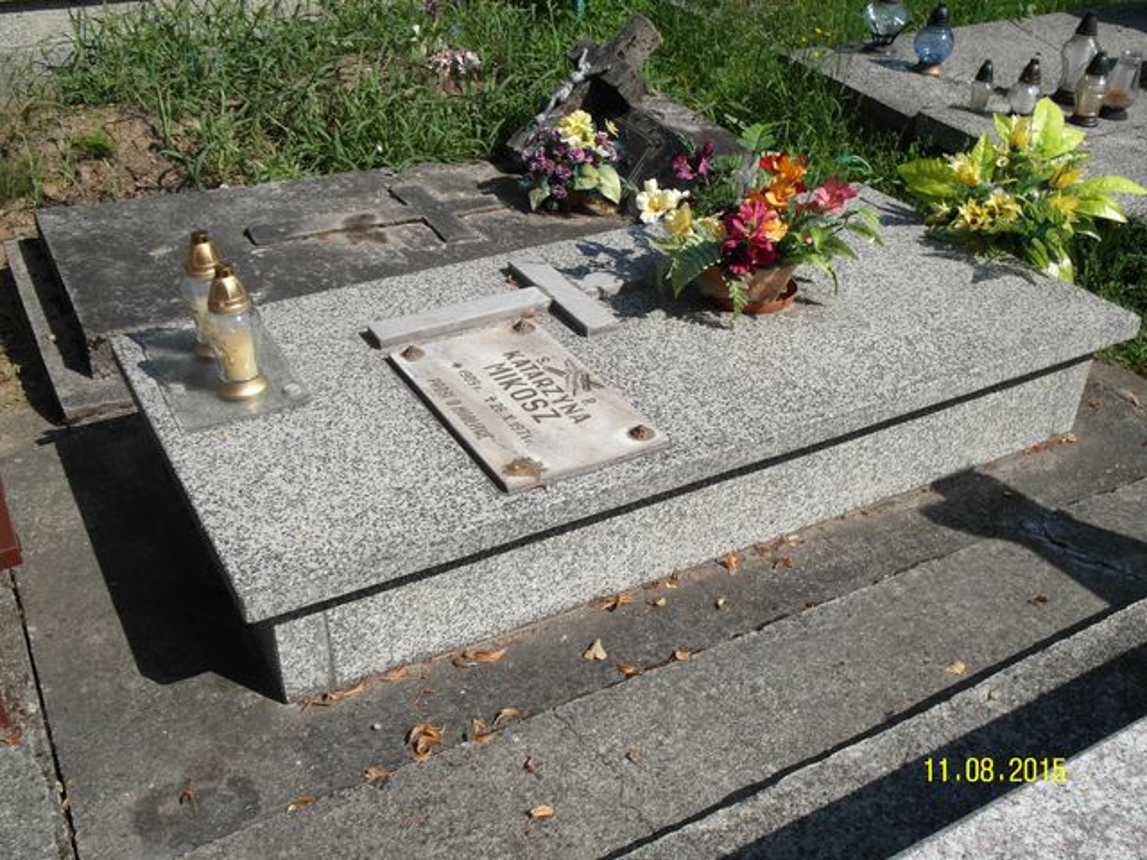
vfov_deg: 34.3
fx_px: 1392
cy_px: 430
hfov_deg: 44.8
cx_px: 574
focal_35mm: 42
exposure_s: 1/500
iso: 80
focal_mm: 9.1
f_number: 4.7
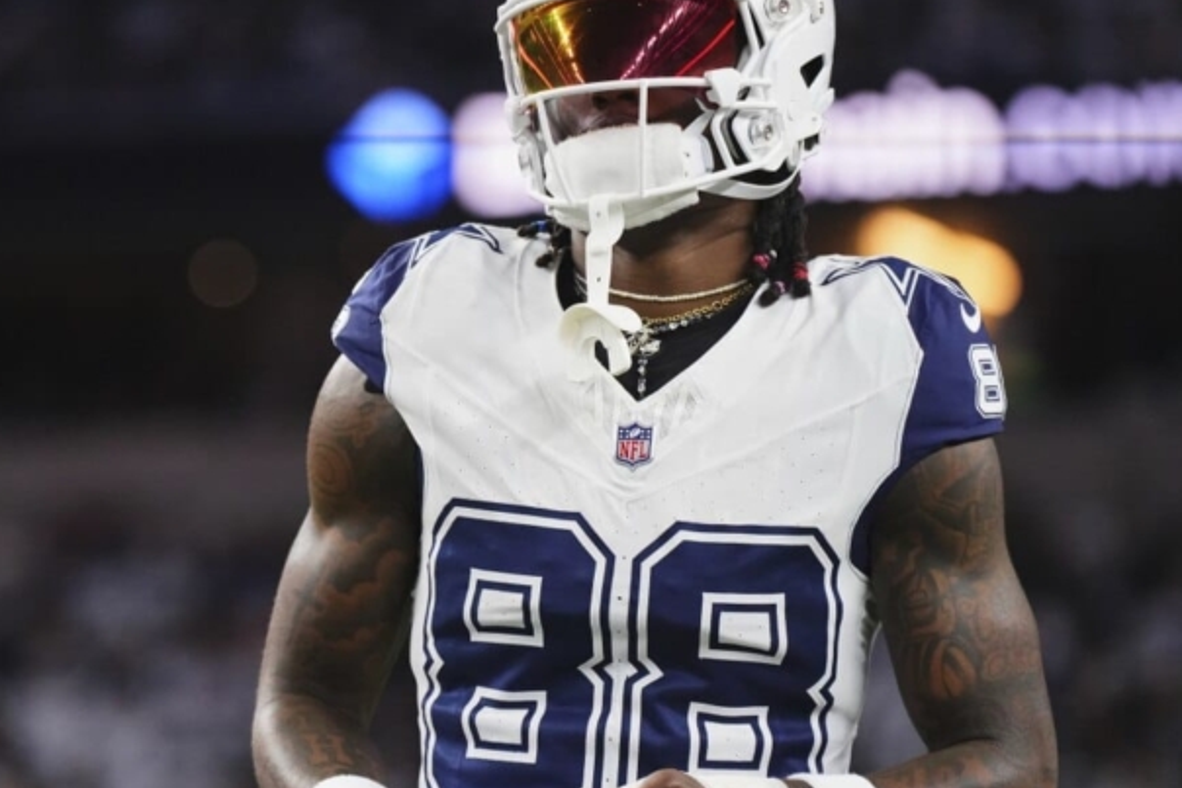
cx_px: 346
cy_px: 468
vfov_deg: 4.8
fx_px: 9458
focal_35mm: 288
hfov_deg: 7.1
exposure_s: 1/2000
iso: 3200
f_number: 2.8
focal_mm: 170
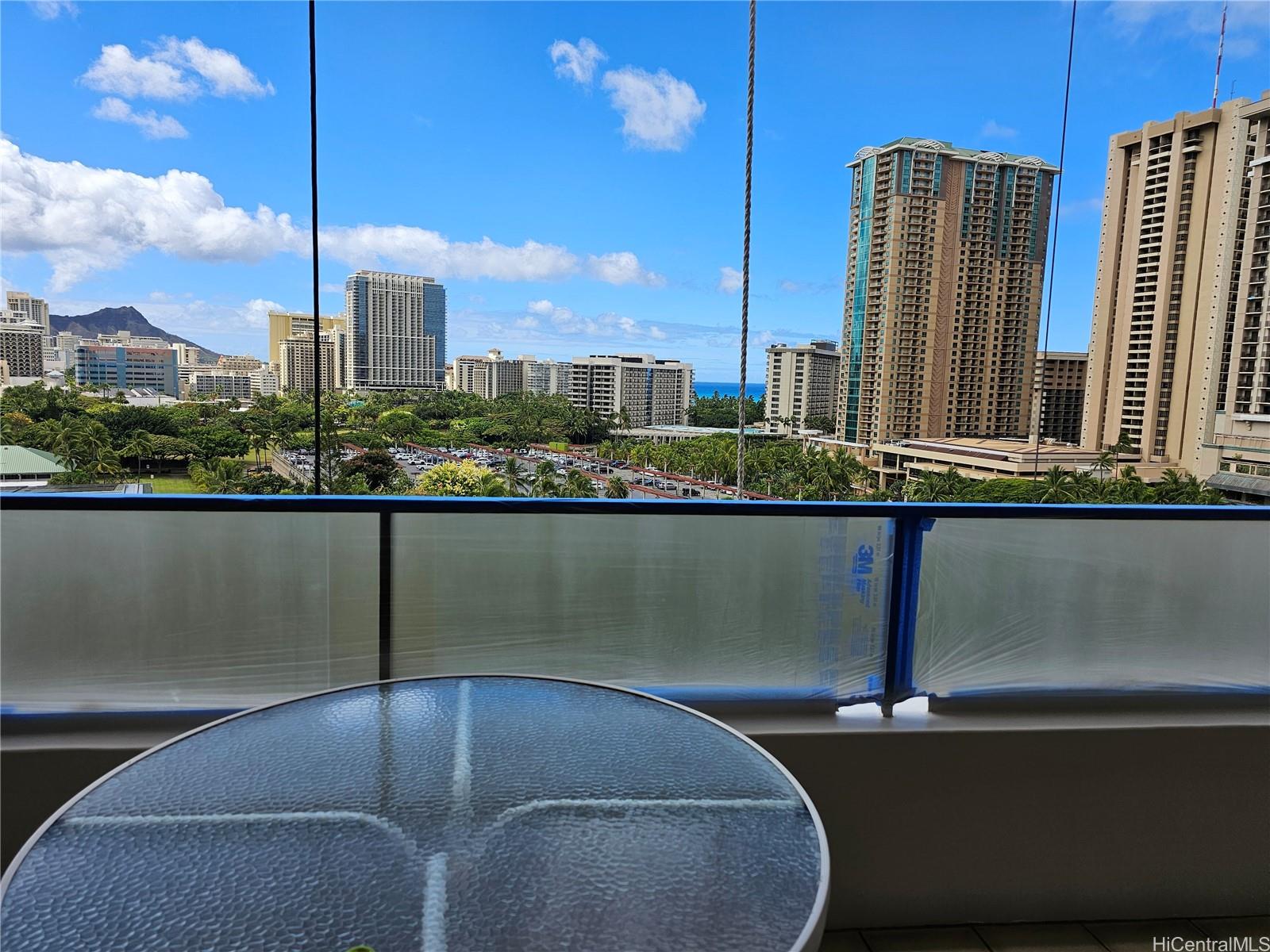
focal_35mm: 23
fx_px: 844
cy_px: 476
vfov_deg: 58.9
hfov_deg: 73.9
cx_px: 635
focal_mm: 6.3
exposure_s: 1/1090
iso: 20
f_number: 1.7
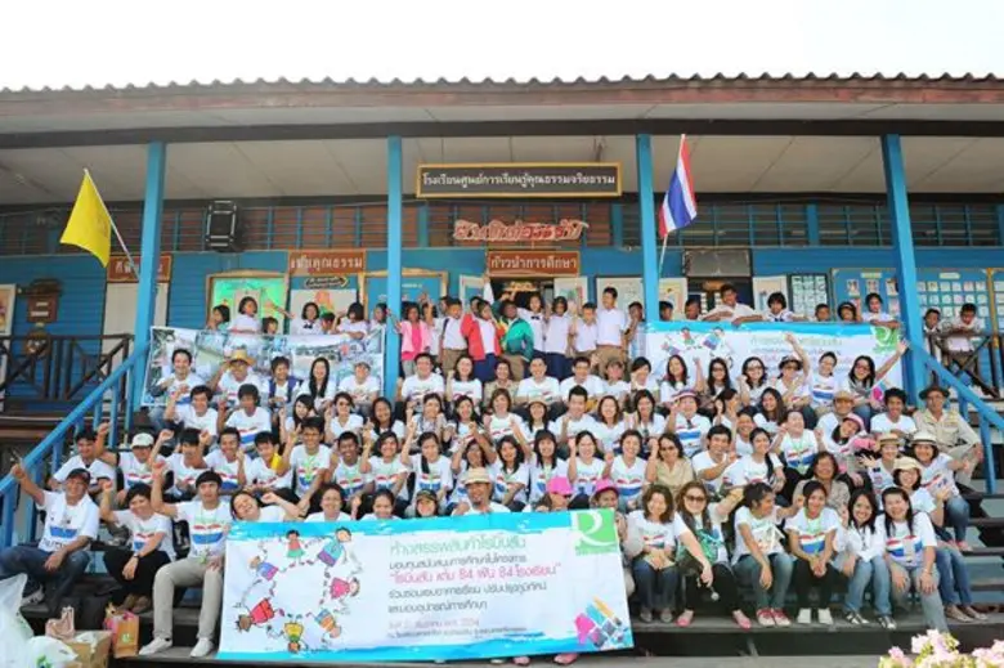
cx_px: 502
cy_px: 334
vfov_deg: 53.1
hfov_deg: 73.8
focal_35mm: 24
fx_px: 669
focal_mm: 24
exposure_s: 1/160
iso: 400
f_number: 9
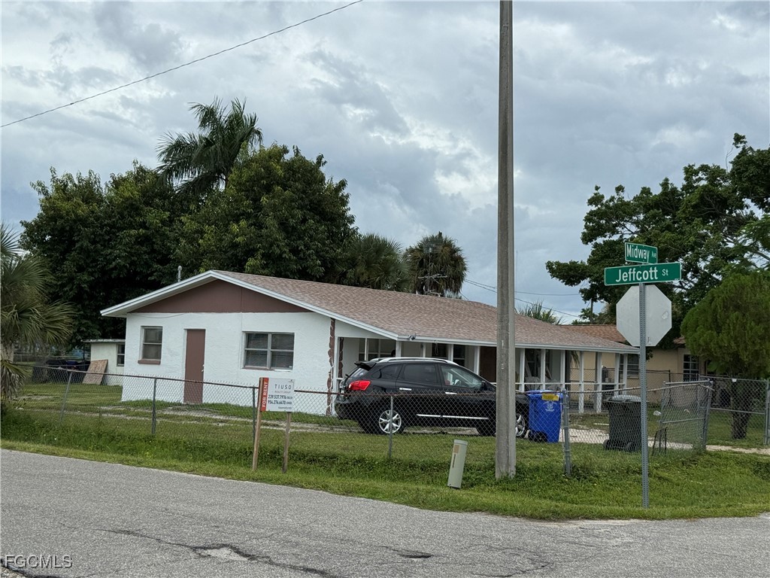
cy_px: 289
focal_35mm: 48
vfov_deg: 30.3
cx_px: 385
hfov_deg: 39.7
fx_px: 1068
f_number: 1.78
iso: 100
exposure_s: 1/7143
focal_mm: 6.76
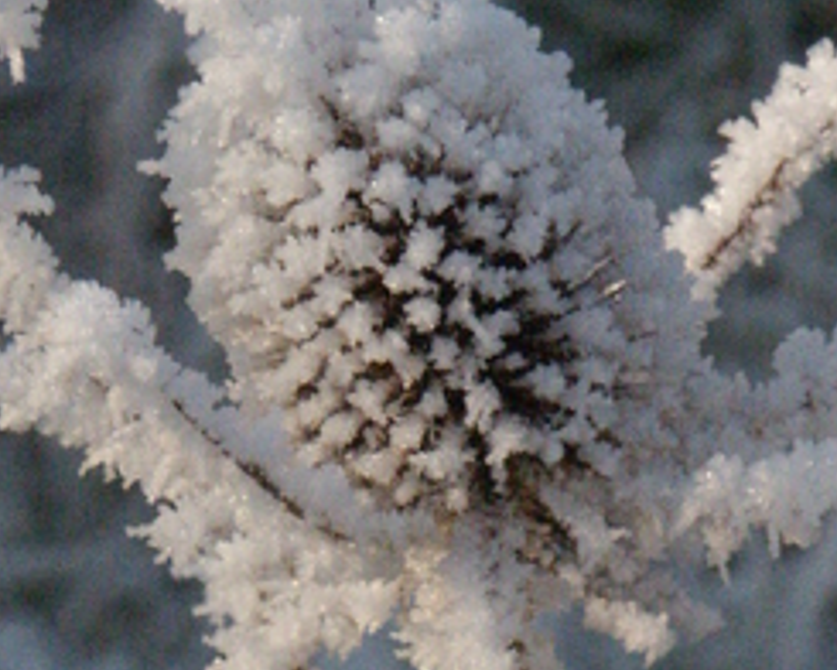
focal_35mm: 487
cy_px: 484
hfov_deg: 4.0
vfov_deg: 3.2
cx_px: 239
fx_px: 12064
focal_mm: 50.28
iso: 800
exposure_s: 1/1500
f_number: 8
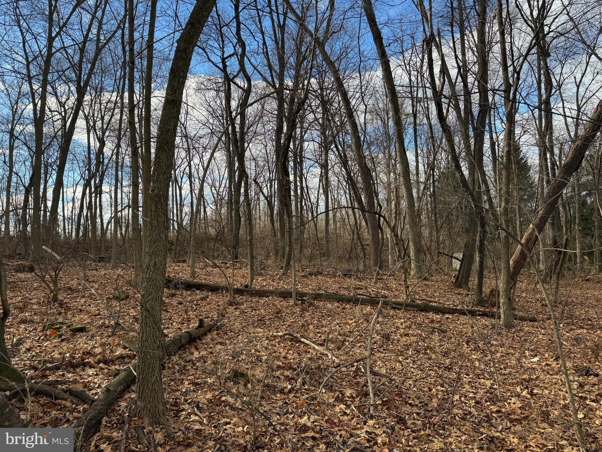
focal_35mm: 24
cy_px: 226
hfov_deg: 71.6
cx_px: 301
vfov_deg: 56.8
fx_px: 417
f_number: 1.78
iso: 80
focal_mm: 6.76
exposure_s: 1/925
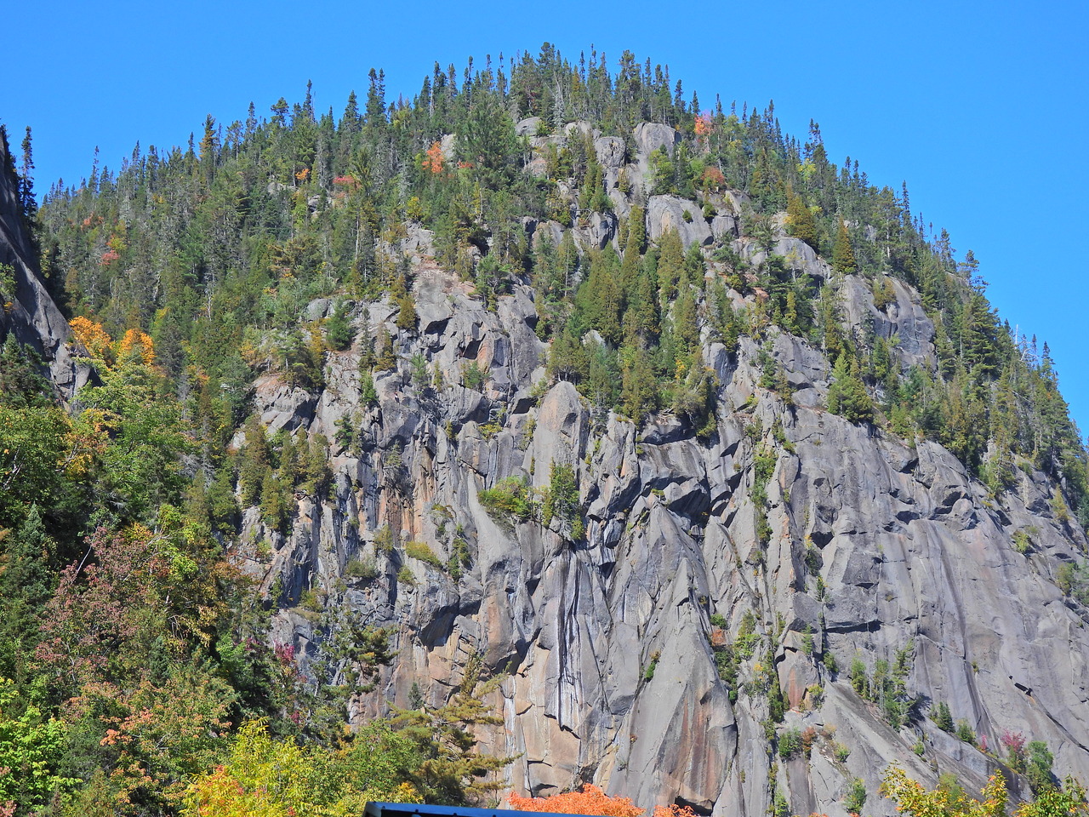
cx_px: 544
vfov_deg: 12.9
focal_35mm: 115
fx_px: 3618
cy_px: 408
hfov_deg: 17.1
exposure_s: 1/800
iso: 100
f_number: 4
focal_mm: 20.5
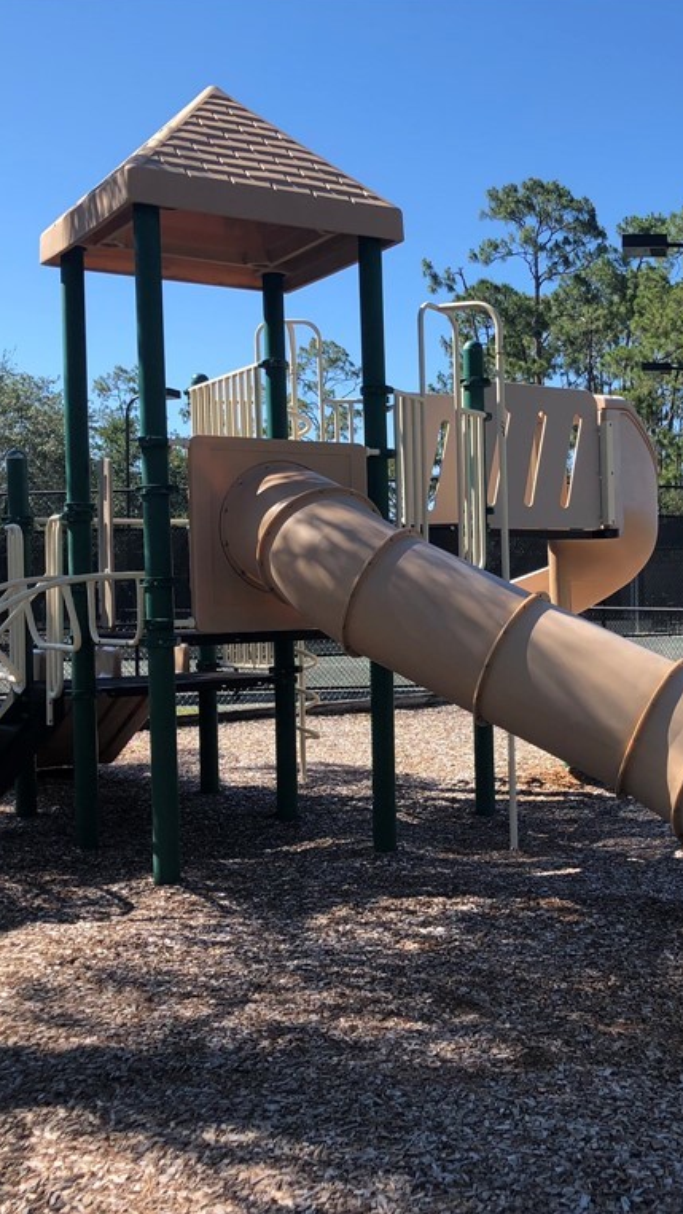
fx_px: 1319
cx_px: 548
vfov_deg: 49.4
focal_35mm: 41
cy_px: 604
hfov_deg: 28.4
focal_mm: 3.99
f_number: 1.8
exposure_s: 1/979
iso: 20
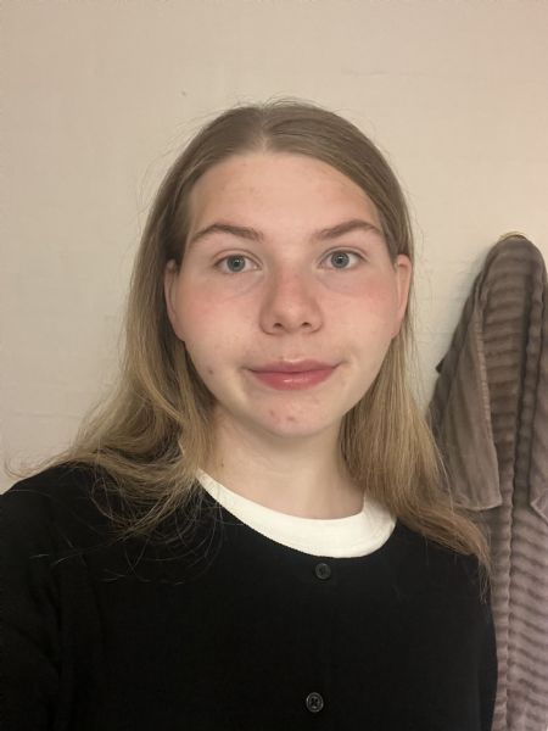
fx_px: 633
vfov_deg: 60.0
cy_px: 366
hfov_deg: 46.8
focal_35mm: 30
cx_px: 274
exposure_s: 1/33
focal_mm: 2.71
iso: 400
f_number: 2.2
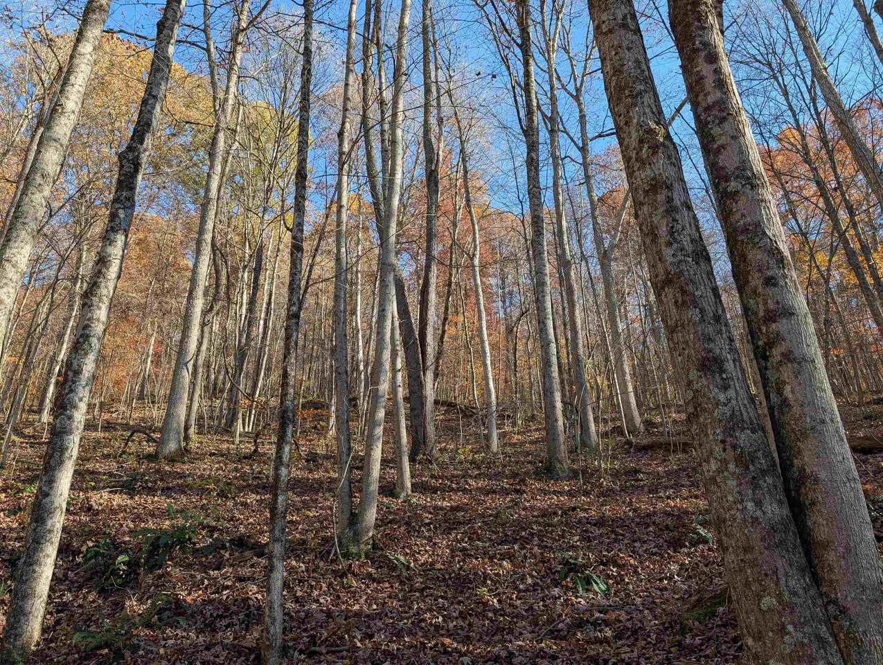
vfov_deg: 56.9
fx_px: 613
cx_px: 442
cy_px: 332
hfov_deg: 71.5
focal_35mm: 24
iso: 20
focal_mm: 6.9
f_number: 1.68
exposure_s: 1/211
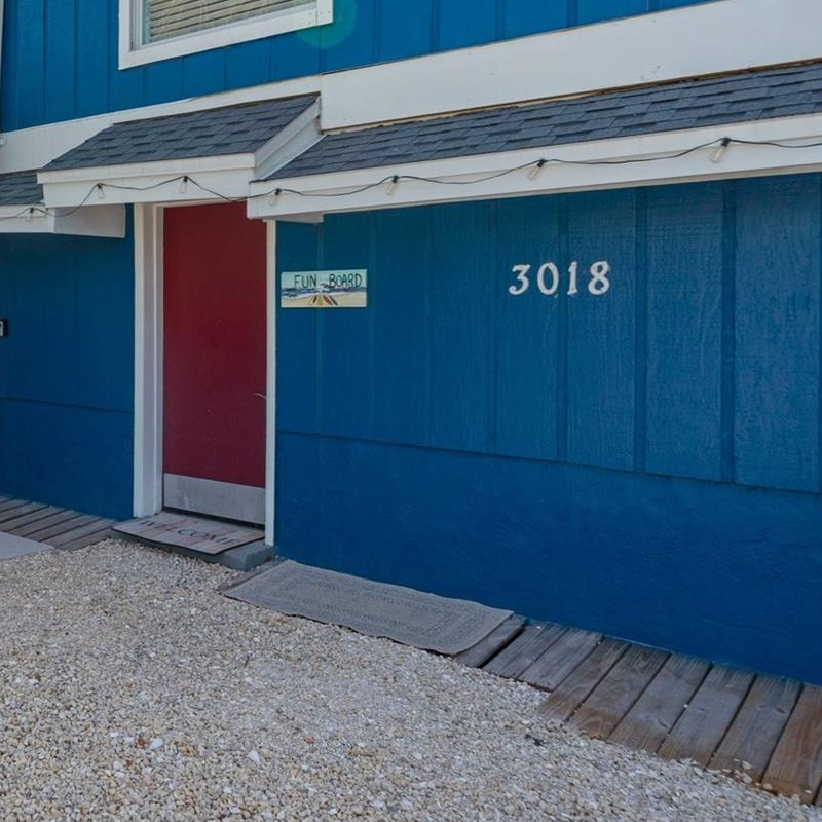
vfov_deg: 48.0
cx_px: 122
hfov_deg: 45.1
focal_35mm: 34
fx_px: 913
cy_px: 305
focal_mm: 20
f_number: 8
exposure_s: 1/640
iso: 250
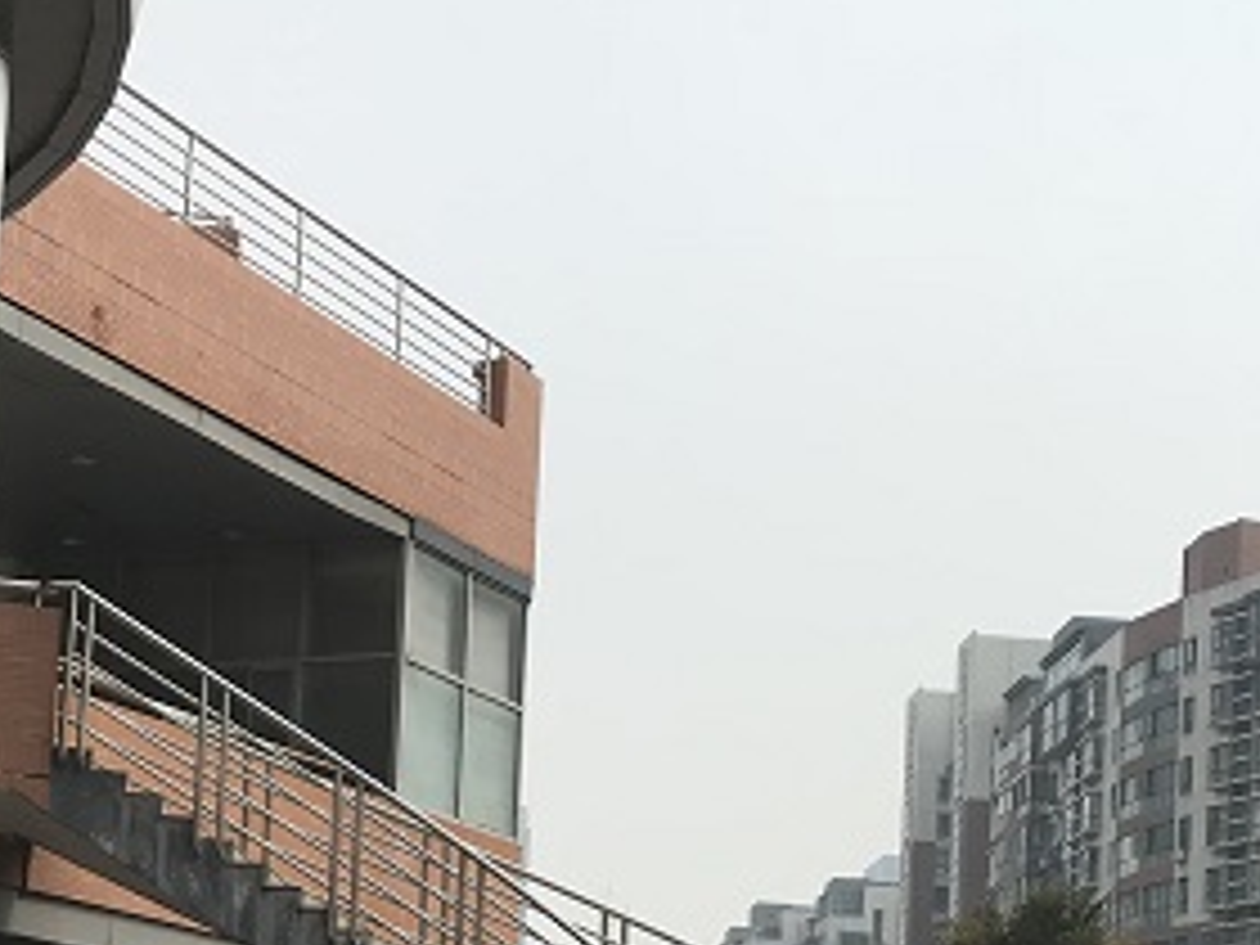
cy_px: 1069
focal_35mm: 78
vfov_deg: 18.1
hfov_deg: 24.9
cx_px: 796
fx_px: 2839
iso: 20
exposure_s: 1/2519
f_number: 1.8
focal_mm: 3.99
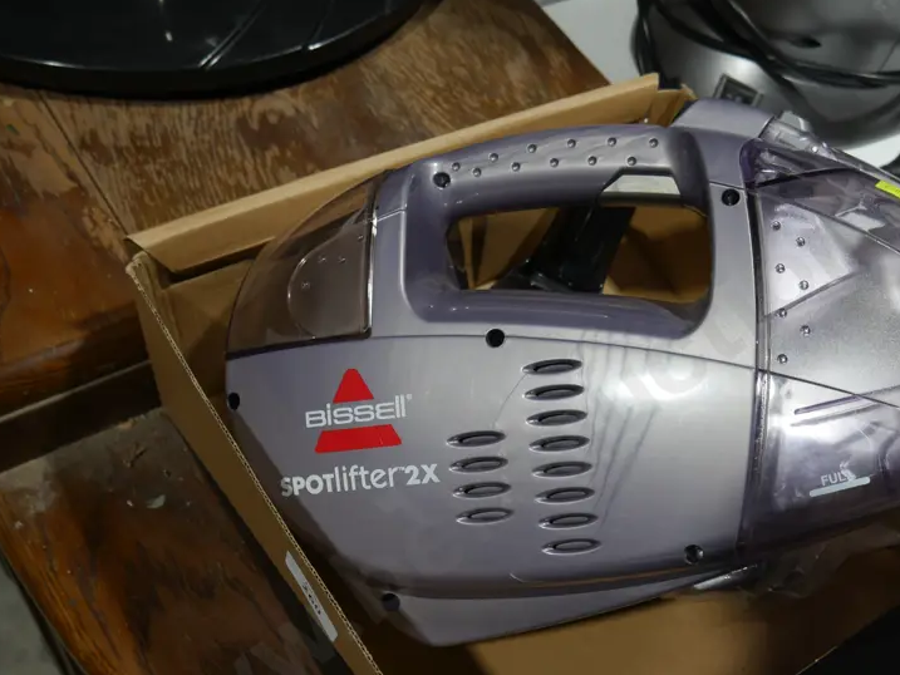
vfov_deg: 35.9
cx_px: 634
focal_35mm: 40
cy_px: 395
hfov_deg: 45.7
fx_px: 1040
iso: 200
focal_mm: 14
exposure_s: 1/125
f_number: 4
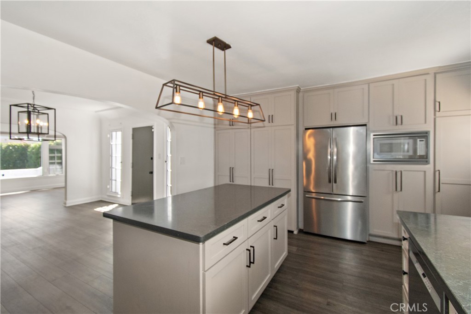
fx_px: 196
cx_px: 236
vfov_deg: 77.3
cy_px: 157
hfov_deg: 100.4
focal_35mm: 15
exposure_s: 1/100
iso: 320
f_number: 5.6
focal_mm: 10
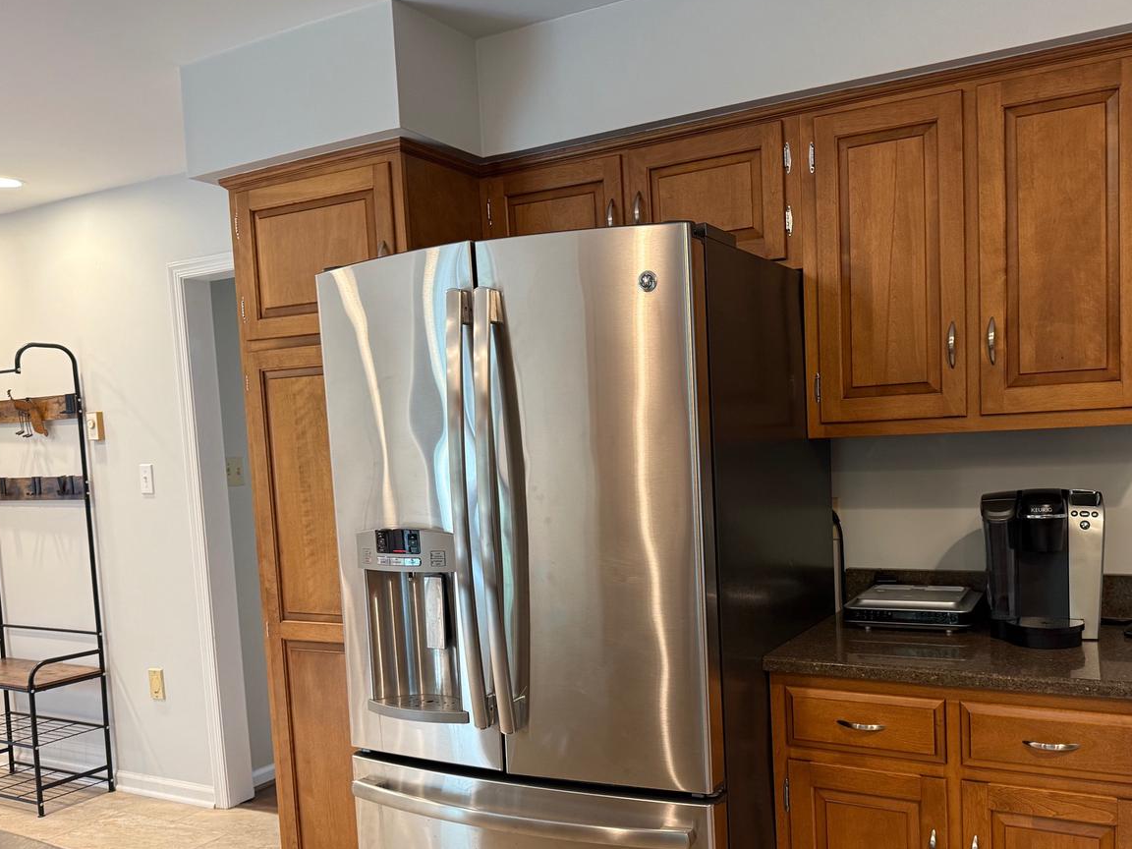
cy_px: 517
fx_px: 981
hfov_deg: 59.5
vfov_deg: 46.5
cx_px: 676
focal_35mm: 30
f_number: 1.78
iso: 250
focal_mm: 6.76
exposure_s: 1/60
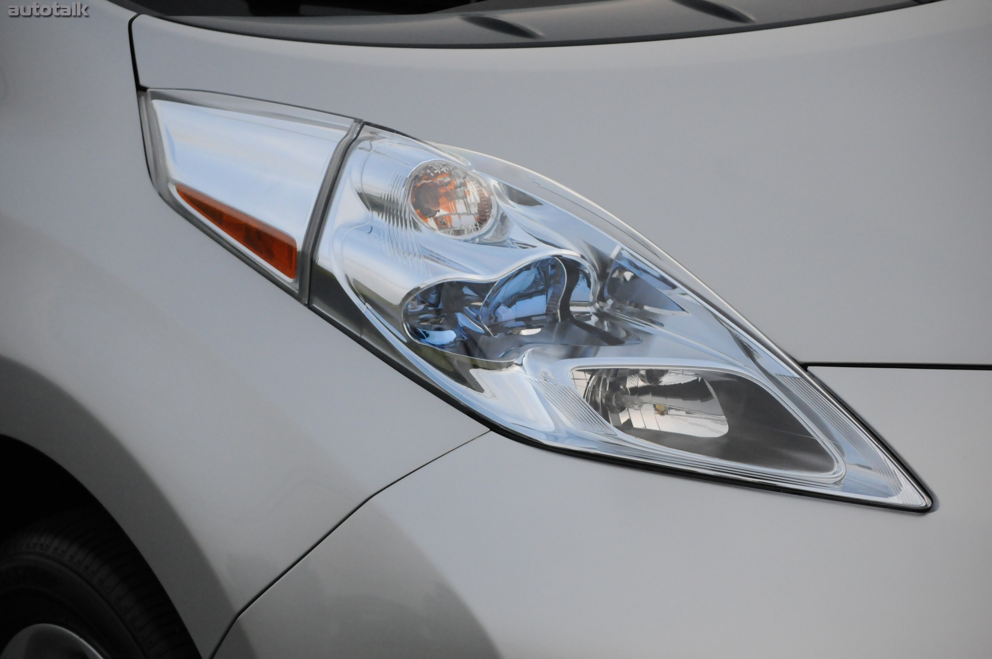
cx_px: 496
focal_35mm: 108
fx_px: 2973
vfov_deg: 12.7
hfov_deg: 18.9
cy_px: 330
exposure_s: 1/2500
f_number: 4.5
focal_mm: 72
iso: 2000
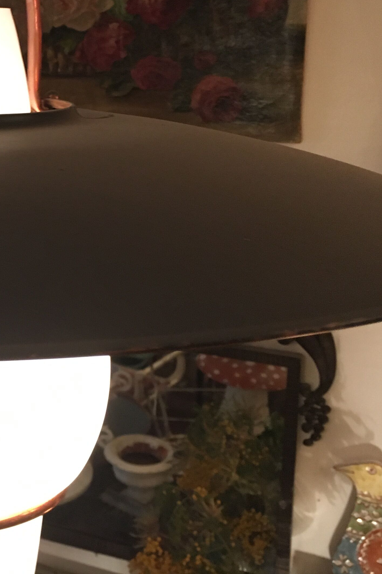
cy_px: 177
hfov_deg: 21.8
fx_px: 907
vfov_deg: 34.6
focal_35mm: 57
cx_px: -89
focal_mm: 4.15
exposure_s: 1/33
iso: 160
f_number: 2.2
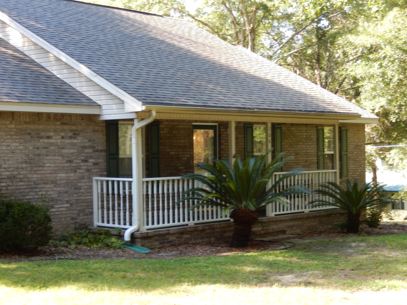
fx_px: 858
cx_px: 204
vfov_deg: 20.2
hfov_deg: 26.7
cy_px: 152
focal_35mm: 73
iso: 125
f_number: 4.9
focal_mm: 13.1
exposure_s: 1/40
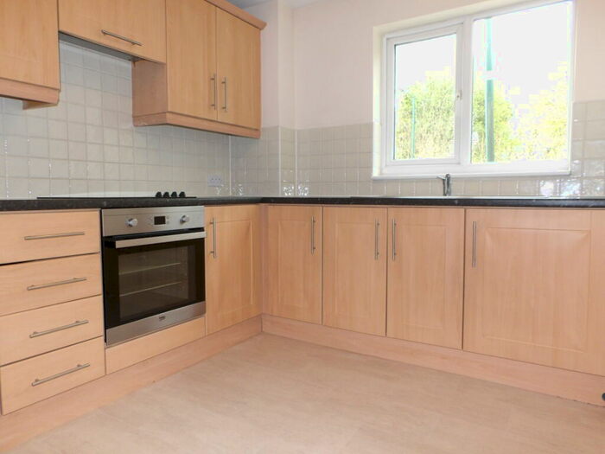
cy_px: 227
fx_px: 419
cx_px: 302
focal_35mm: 24
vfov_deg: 56.8
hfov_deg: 71.6
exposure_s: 1/15
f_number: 4.1
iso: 200
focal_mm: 4.3
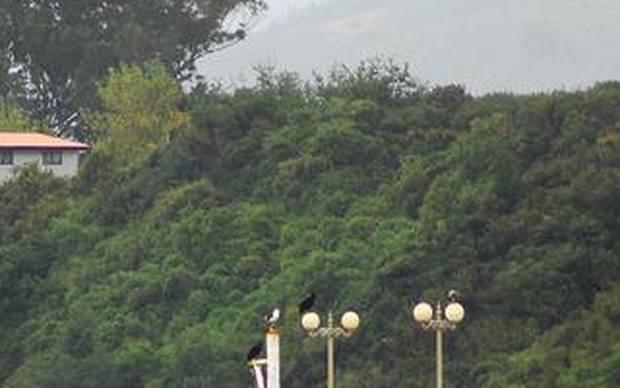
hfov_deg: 2.8
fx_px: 12610
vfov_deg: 1.8
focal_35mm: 746
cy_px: 399
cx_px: 157
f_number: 4.8
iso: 250
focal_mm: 195
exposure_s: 1/100
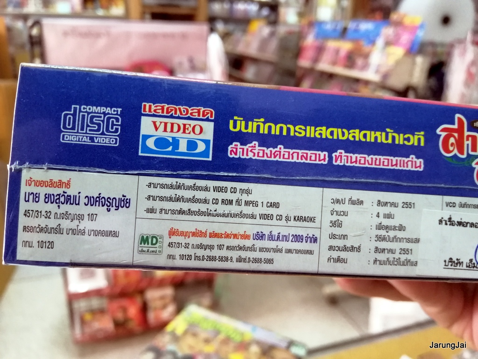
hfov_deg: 67.3
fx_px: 359
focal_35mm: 26
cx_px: 239
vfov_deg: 53.1
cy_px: 180
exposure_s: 1/33.3
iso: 640
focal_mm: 3.81
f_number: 2.2
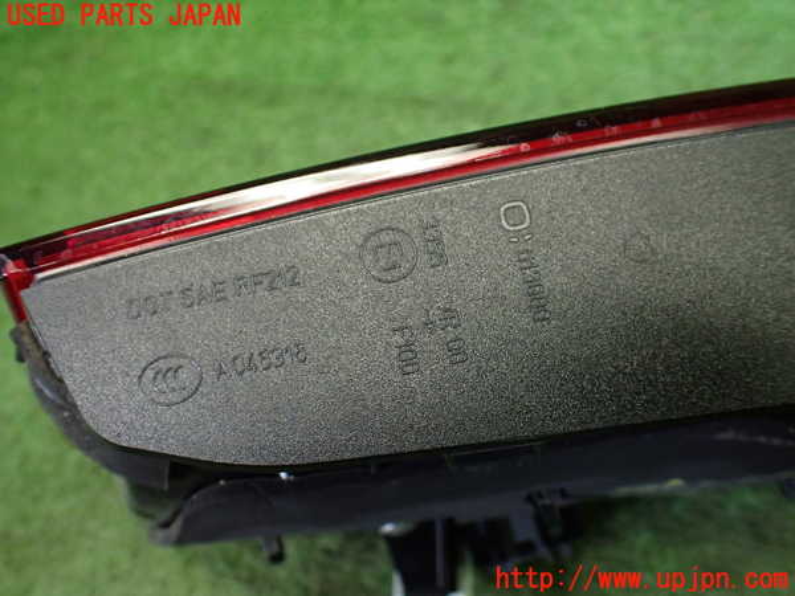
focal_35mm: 30
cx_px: 398
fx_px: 689
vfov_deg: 46.8
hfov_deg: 60.0
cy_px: 298
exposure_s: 1/125
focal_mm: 5.4
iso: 800
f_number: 2.3
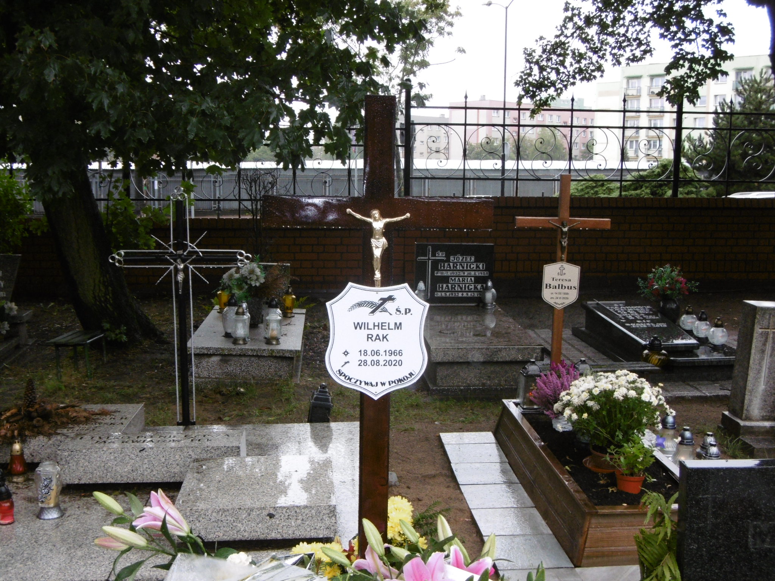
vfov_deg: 33.6
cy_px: 290
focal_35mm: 43
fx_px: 963
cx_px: 388
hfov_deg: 43.9
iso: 200
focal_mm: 7.7
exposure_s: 1/60
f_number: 3.8
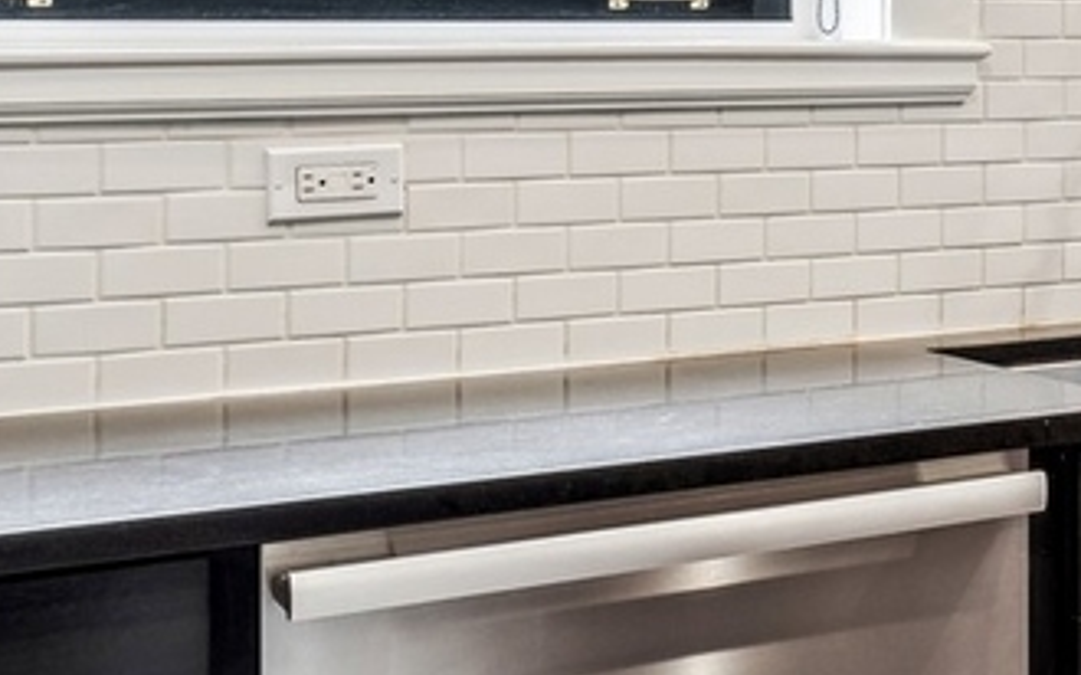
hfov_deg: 19.4
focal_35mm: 80
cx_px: 1943
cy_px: 33
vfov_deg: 16.0
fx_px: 2356
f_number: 8
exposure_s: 1/8
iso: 320
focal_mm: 16
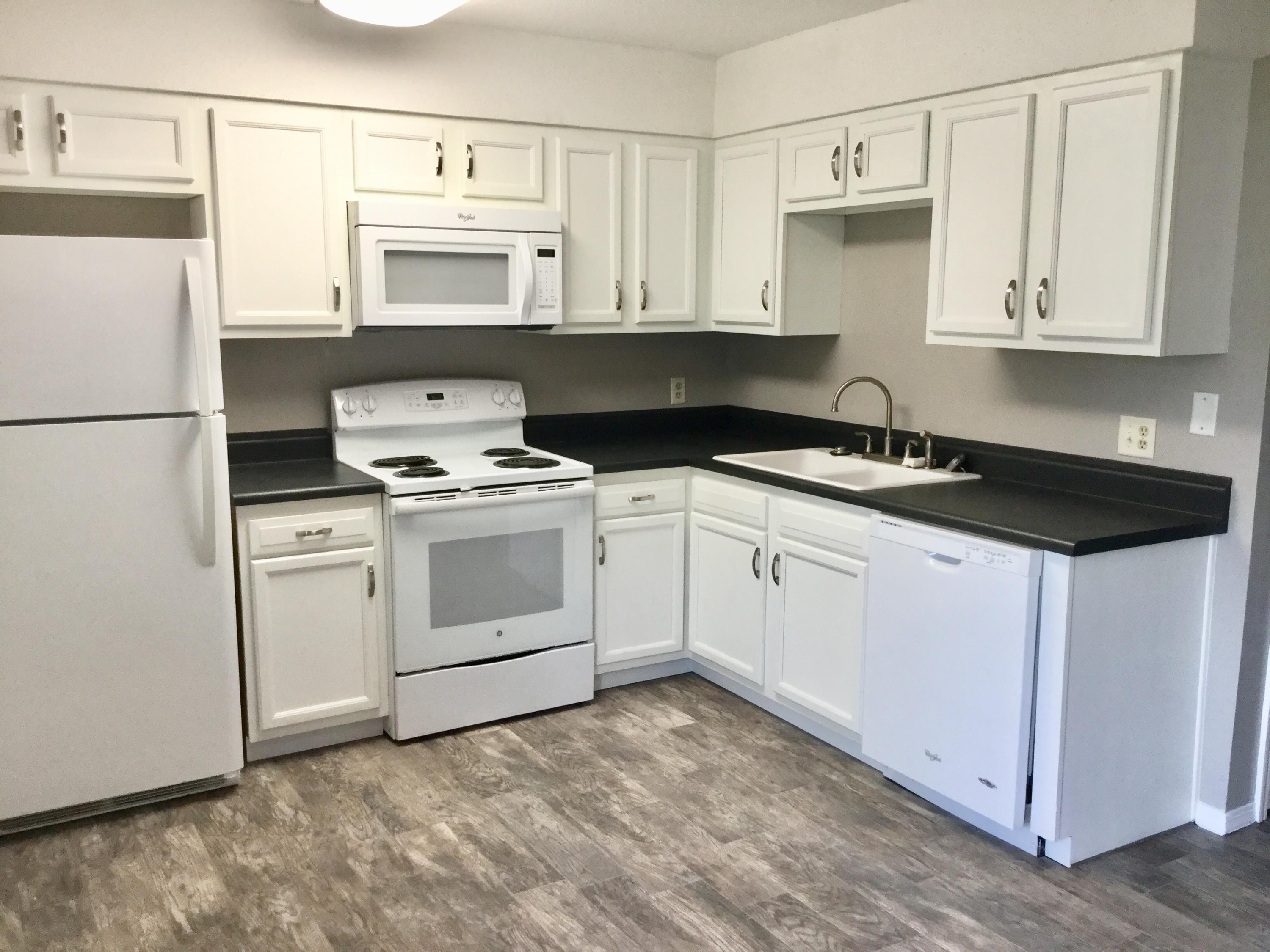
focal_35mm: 31
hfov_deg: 58.4
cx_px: 635
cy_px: 476
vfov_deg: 45.4
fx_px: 1137
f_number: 2.4
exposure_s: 1/33
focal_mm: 3.3
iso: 32
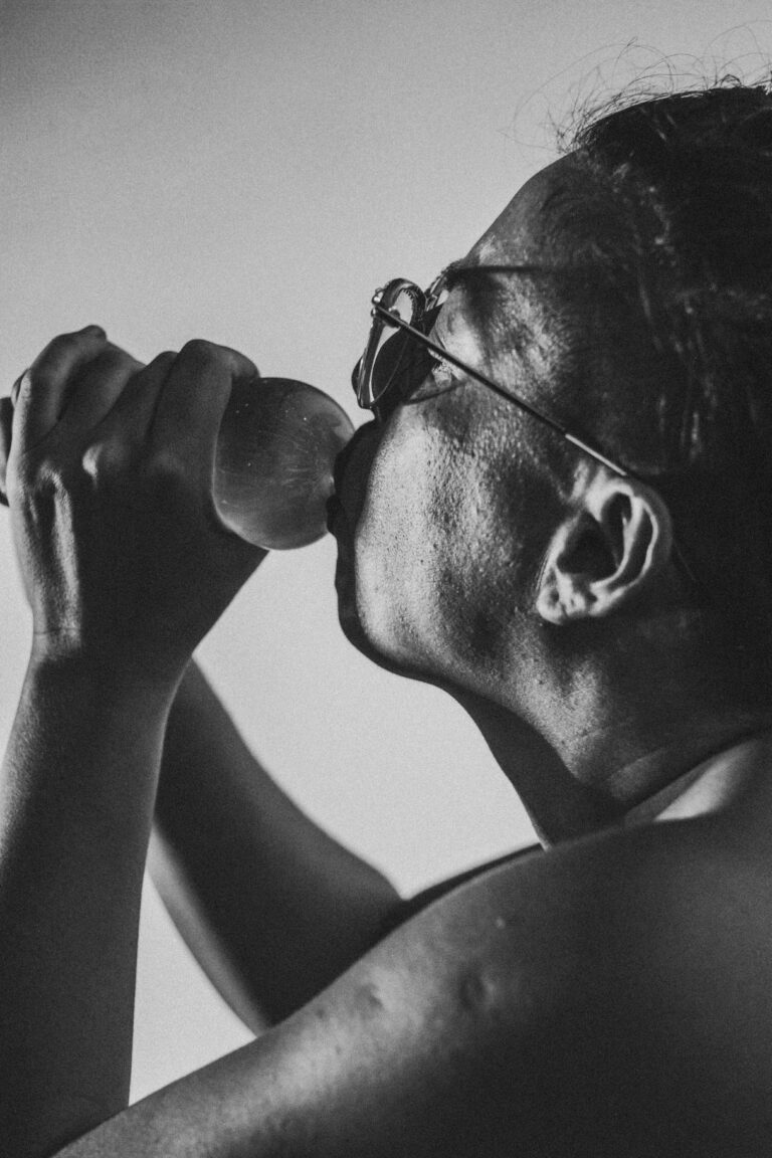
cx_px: 386
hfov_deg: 16.3
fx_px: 2702
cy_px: 579
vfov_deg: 24.2
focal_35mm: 84
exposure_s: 1/100
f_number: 2.8
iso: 1000
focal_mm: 56
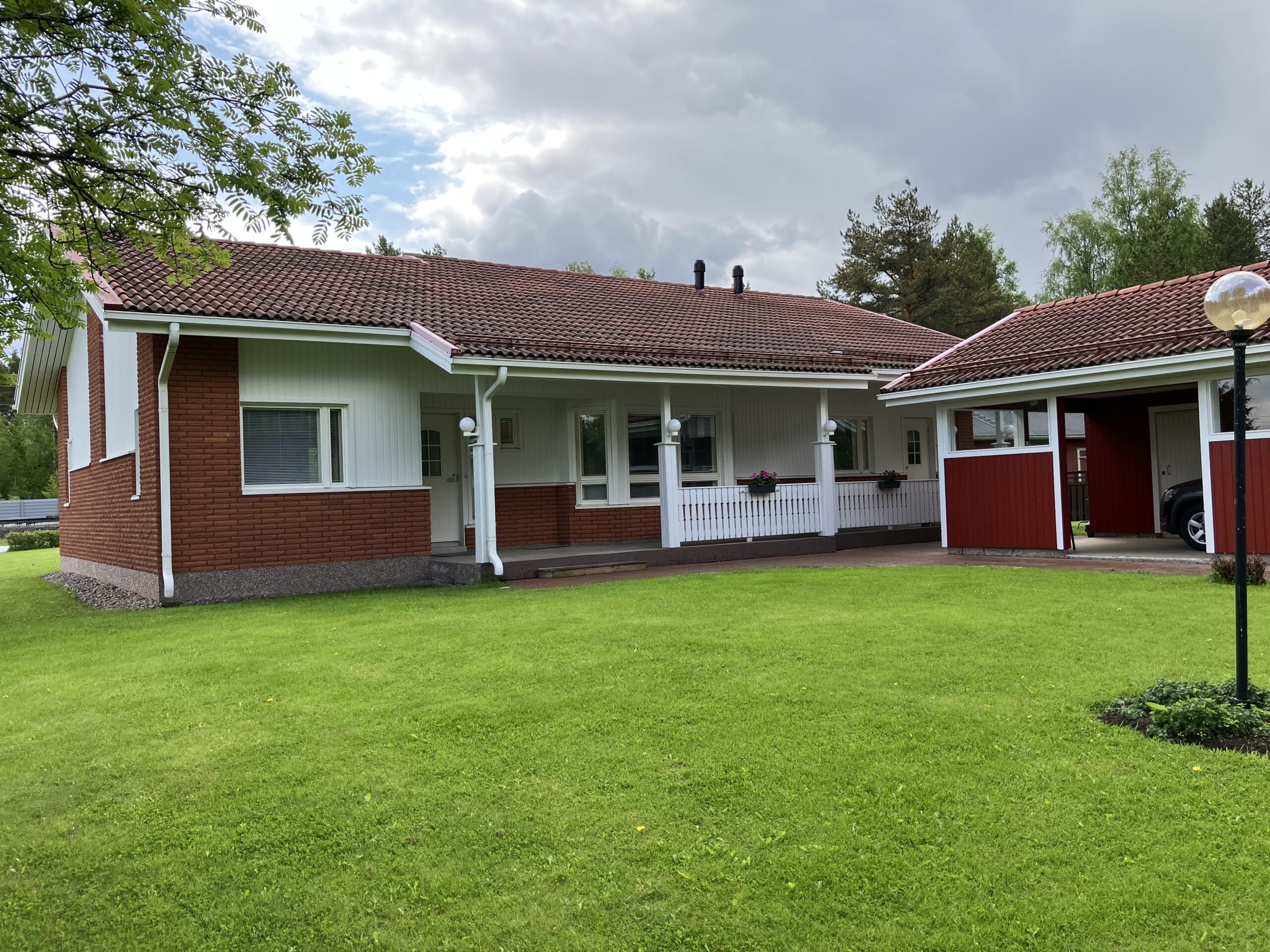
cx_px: 635
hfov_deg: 63.4
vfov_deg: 49.7
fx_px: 1027
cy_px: 476
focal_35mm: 28
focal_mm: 3.99
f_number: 1.8
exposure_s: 1/838
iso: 32
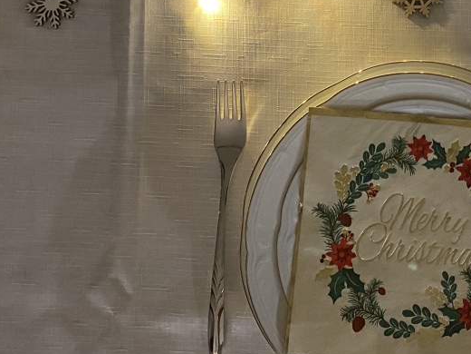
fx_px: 816
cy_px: 4
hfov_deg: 30.6
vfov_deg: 23.4
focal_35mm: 60
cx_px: 432
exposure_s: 1/33
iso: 500
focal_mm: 4.25
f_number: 1.8
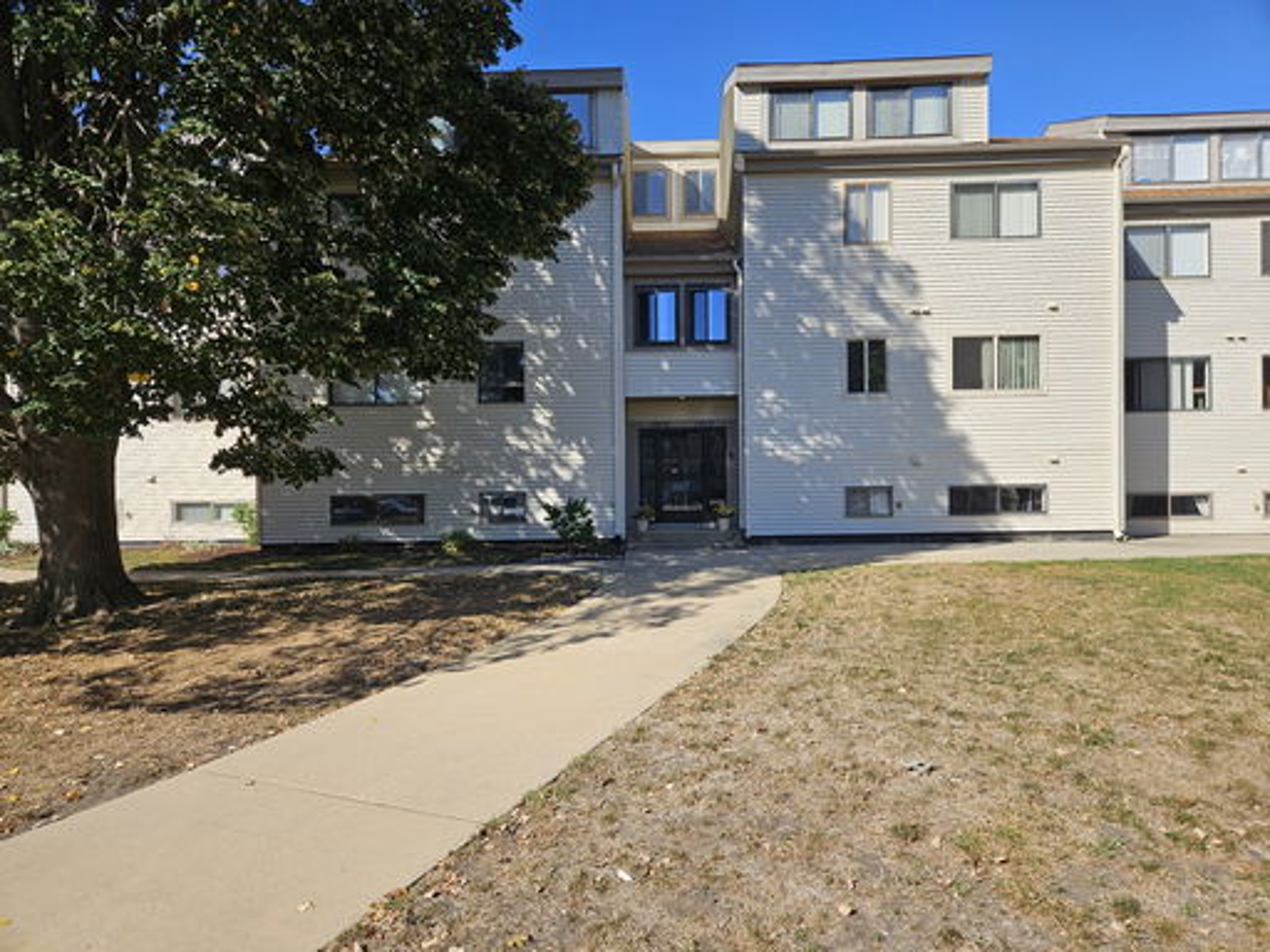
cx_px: 635
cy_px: 476
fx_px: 844
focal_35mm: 23
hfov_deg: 73.9
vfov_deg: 58.9
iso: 25
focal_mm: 5.4
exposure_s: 1/1681
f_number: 1.8
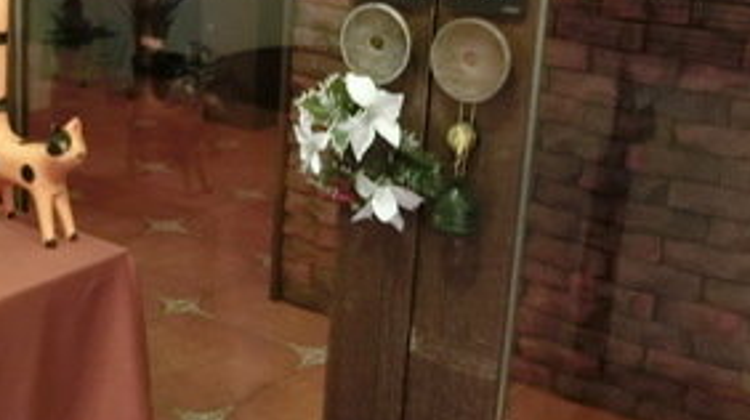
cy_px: 112
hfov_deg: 35.3
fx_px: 1152
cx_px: 189
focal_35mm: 58
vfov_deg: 20.5
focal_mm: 5.4
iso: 320
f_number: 2.8
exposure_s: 1/8
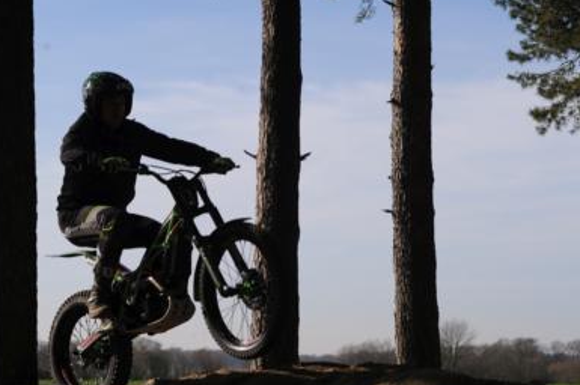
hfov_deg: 19.7
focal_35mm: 104
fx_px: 1674
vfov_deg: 13.1
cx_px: 283
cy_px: 219
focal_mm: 80
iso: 250
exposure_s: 1/1600
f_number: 6.3
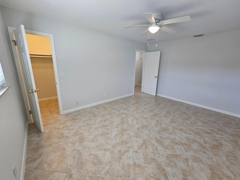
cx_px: 120
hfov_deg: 106.2
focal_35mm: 13
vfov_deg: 89.9
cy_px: 90
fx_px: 90
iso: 125
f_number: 2.2
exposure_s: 1/60
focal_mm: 2.2
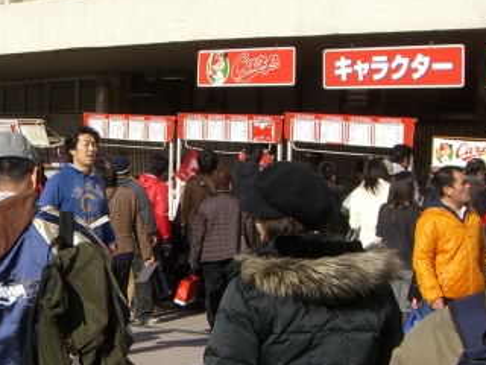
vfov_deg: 13.4
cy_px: 236
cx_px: 84
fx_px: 1544
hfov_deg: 17.7
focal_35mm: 110
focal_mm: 9
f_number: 5.2
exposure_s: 1/500
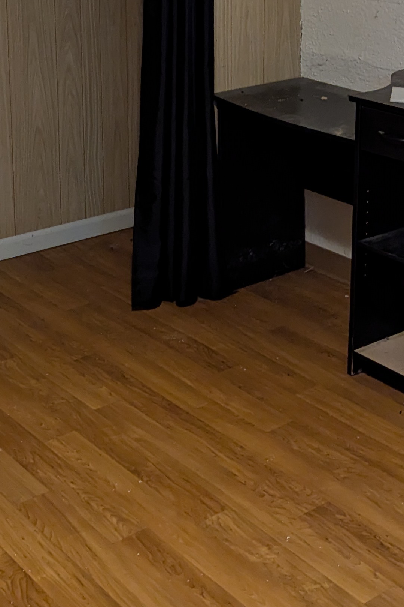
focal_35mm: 63
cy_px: 82
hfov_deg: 21.5
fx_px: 1061
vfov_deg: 30.7
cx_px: 170
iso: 705
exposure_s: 1/40
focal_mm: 6.81
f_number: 1.85
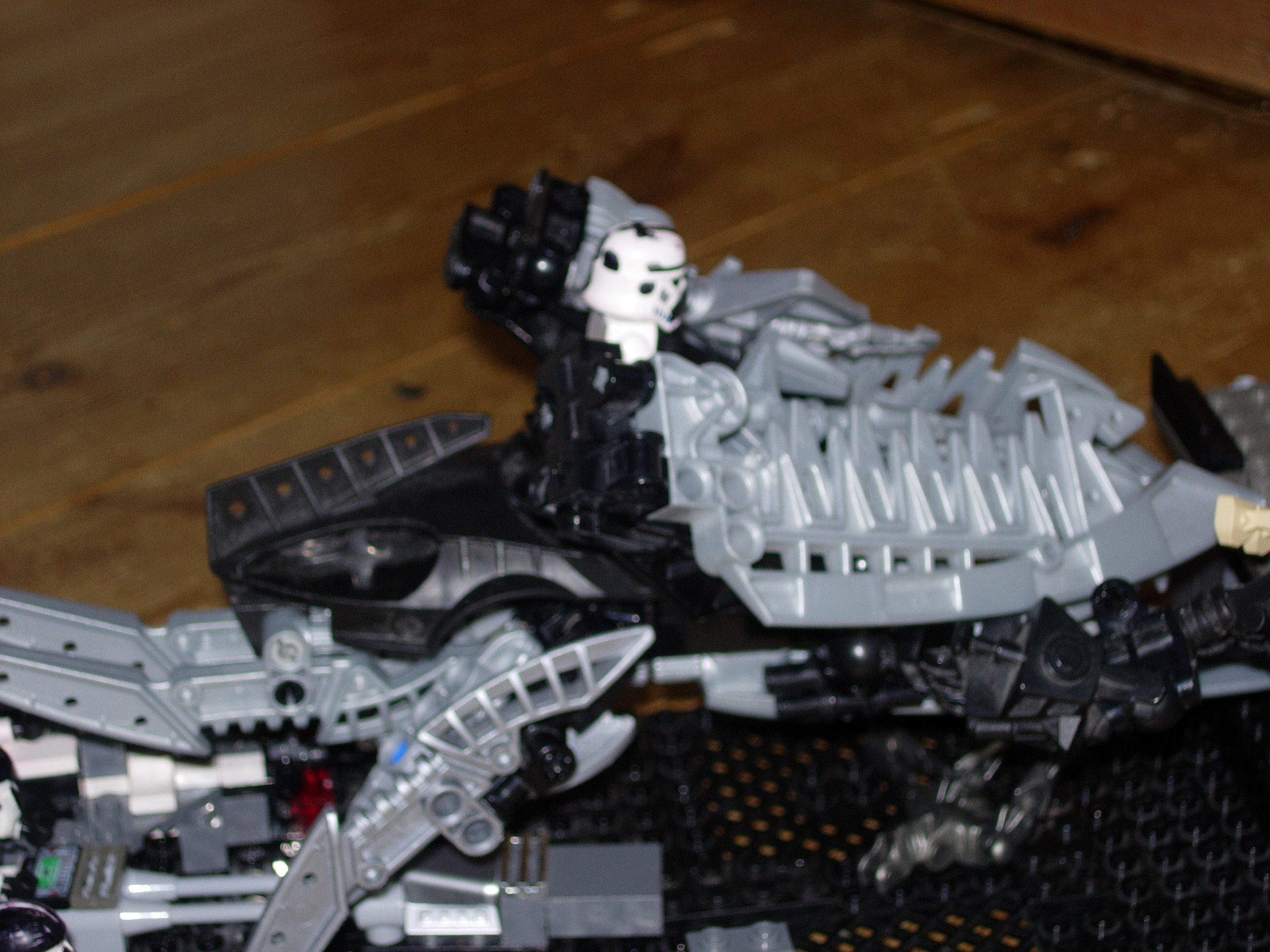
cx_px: 635
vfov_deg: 16.1
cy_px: 476
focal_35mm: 92
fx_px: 3375
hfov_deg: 21.3
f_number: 4.3
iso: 79
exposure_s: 1/64
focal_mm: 19.1
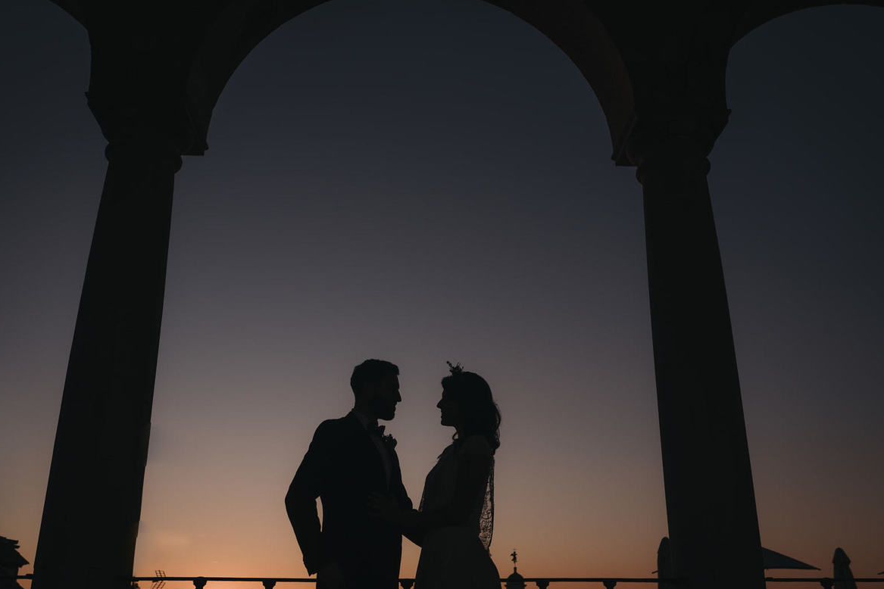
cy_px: 291
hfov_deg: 53.1
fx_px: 884
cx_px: 435
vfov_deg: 36.9
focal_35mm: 36
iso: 125
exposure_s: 1/1600
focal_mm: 35
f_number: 5.6
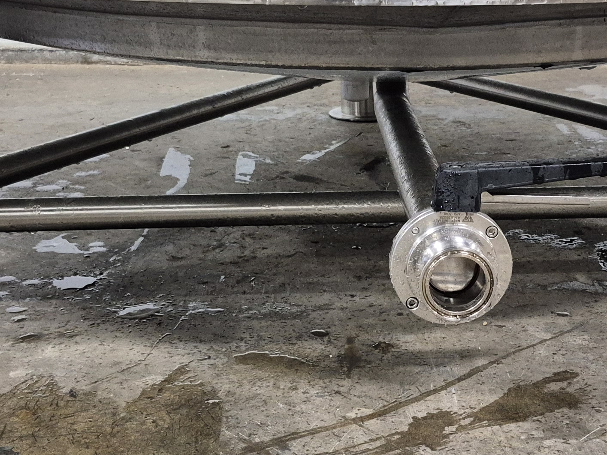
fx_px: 1140
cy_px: 281
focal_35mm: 65
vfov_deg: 22.6
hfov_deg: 29.5
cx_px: 426
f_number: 1.8
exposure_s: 1/120
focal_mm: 5.4
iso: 800
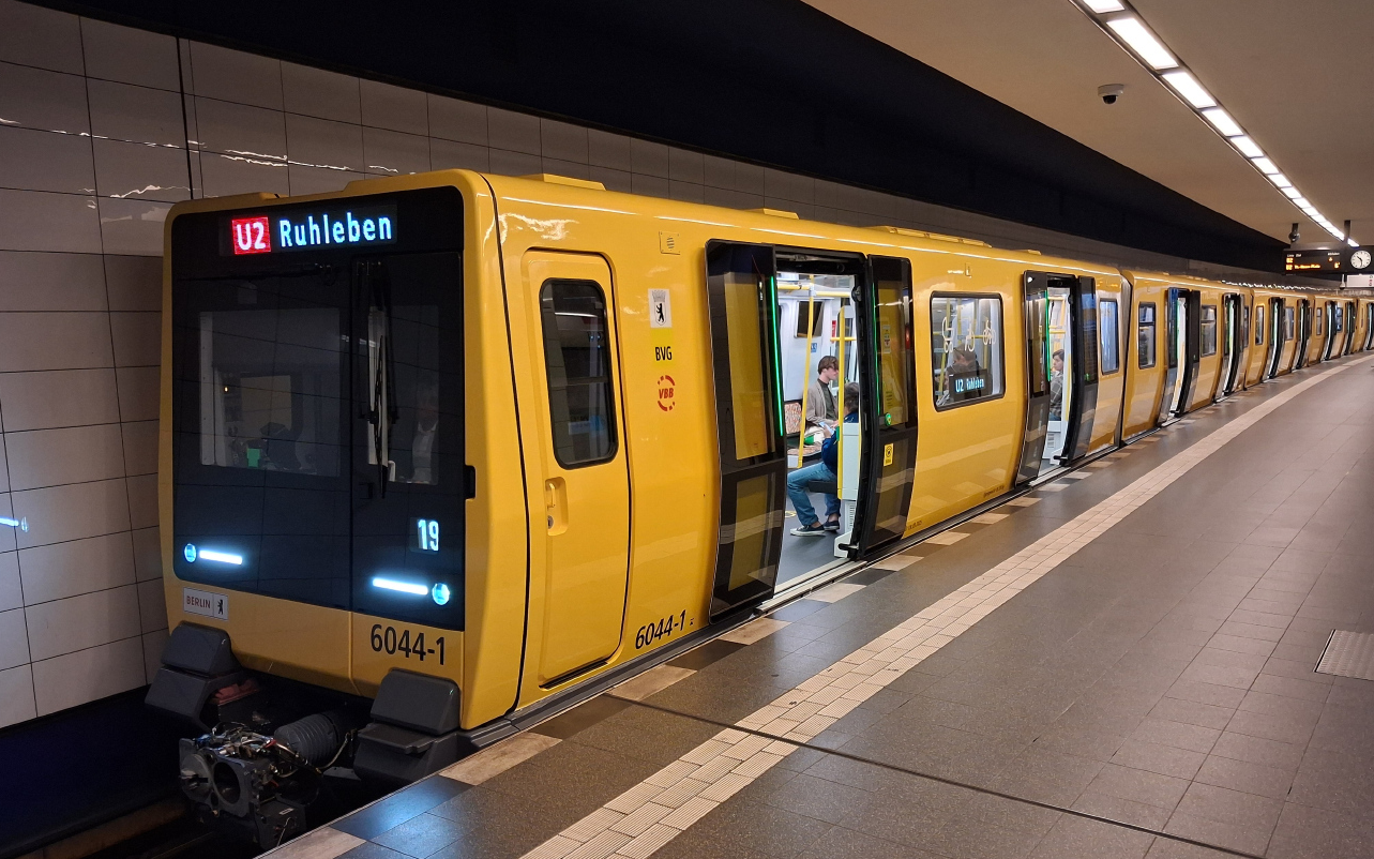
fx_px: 1086
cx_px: 685
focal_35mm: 29
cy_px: 499
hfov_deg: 64.6
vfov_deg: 43.0
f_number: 1.8
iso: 320
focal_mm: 4
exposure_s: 1/60
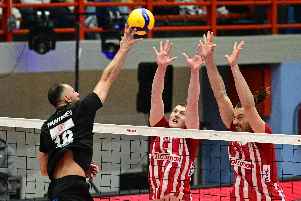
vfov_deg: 8.1
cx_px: 150
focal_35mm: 170
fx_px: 1421
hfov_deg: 12.1
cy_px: 100
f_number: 3.5
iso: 2500
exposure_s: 1/1000
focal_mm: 170
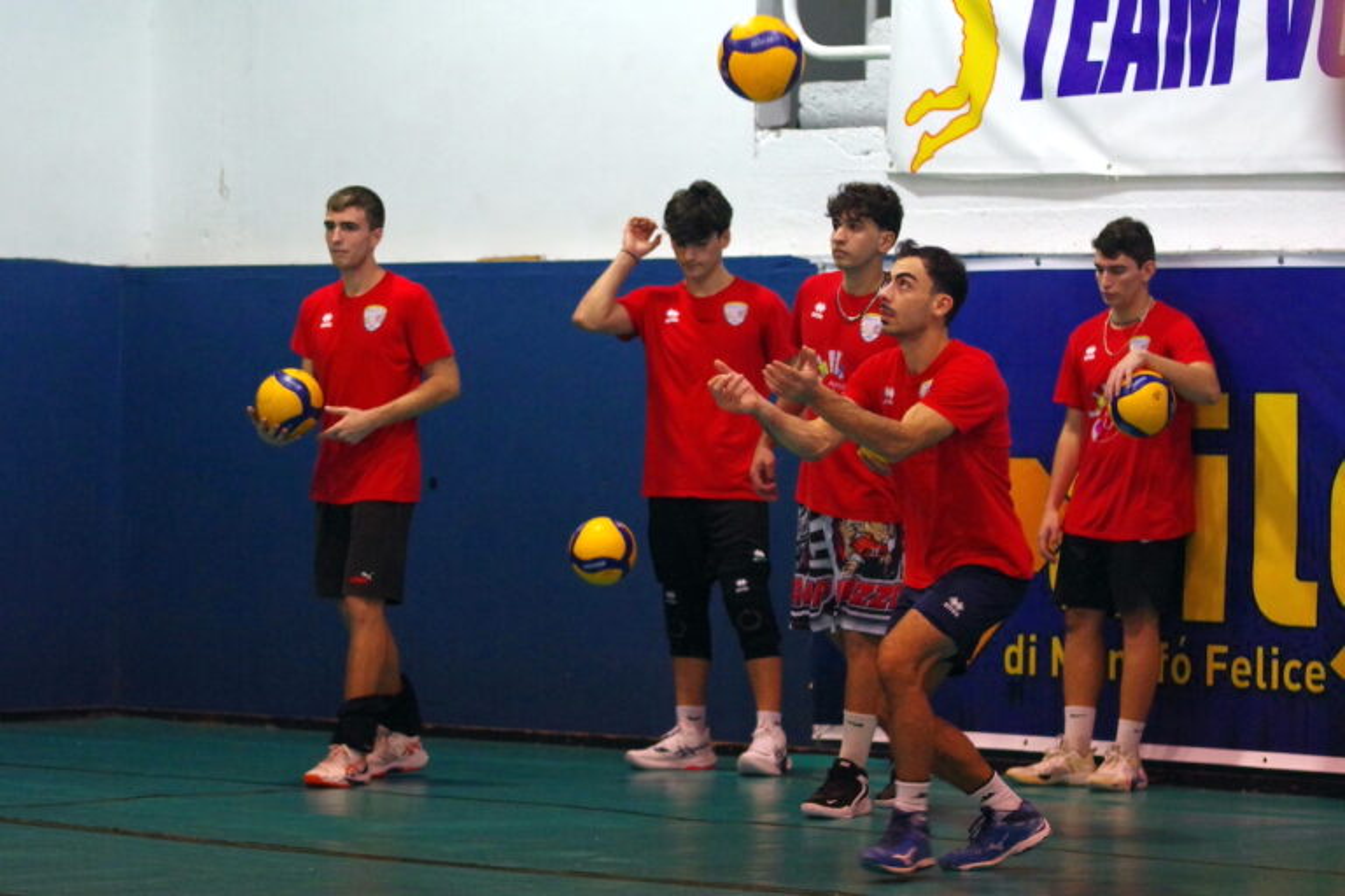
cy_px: 448
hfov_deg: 13.7
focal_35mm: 150
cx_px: 672
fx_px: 5604
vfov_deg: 9.1
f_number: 2.8
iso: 6400
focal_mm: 100
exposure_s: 1/400
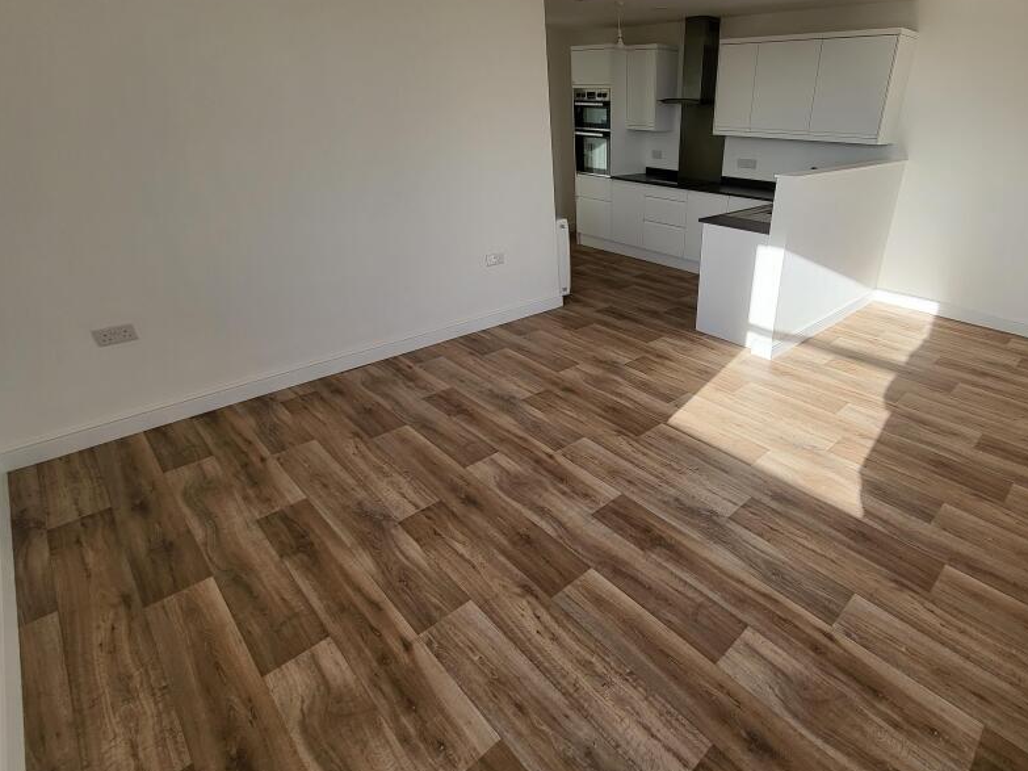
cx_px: 646
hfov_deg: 89.1
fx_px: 505
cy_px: 381
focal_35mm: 17
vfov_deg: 74.7
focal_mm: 1.74
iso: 32
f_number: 2.2
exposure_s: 1/207
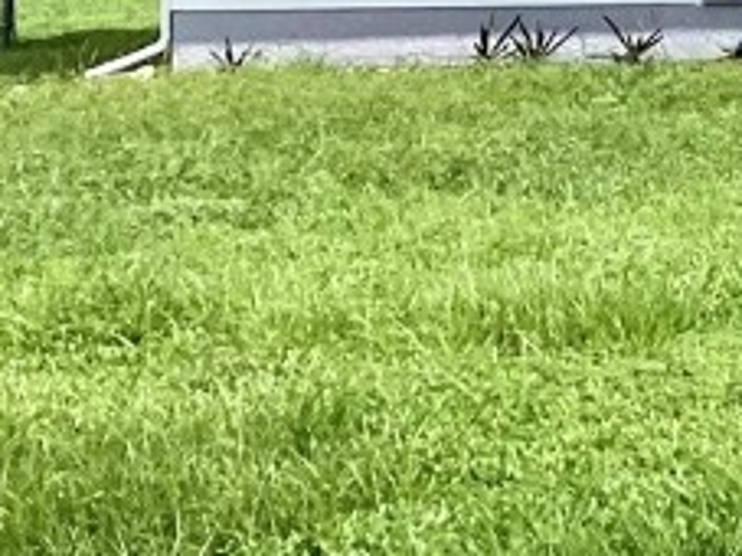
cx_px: 1657
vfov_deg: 10.1
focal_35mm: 140
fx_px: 2999
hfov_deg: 12.0
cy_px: -412
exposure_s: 1/2331
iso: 25
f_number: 2.4
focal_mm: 3.3
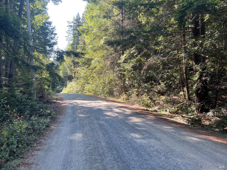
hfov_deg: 67.3
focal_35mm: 26
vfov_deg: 53.1
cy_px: 85
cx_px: 114
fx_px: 170
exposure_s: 1/274
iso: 40
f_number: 1.5
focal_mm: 5.7
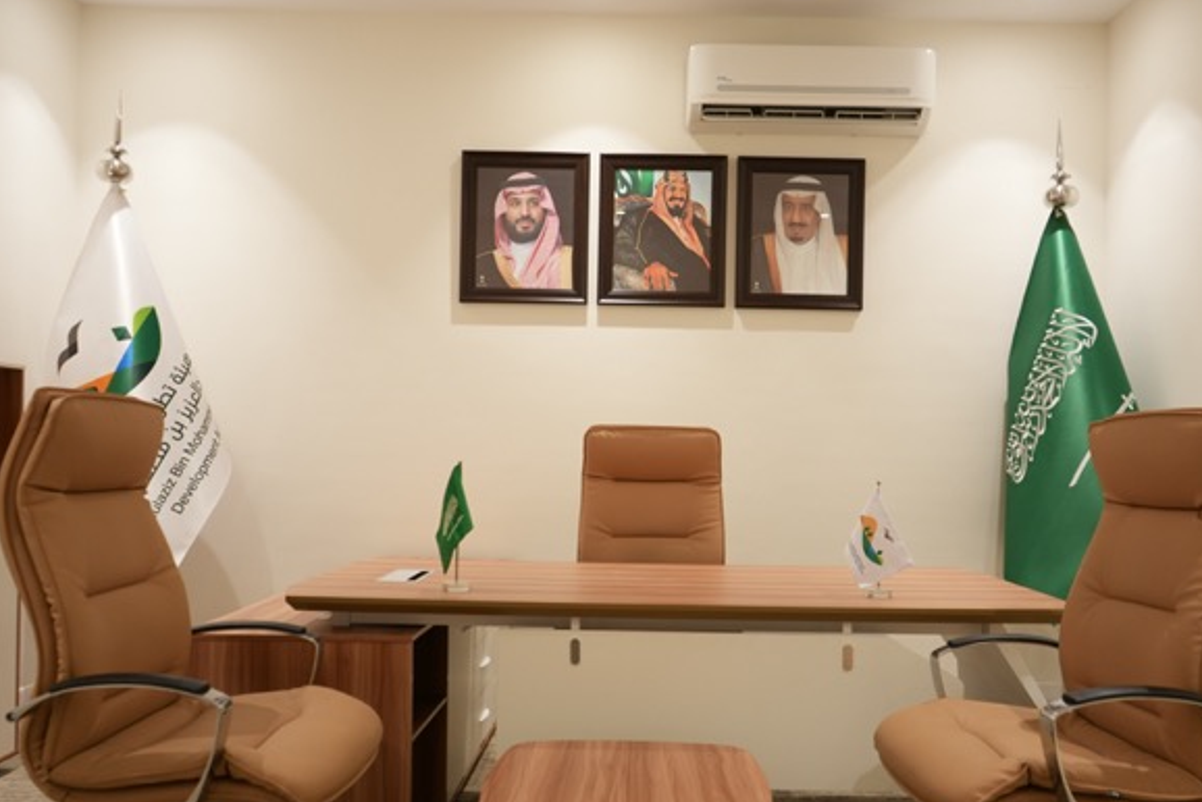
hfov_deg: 60.2
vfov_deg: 42.3
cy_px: 433
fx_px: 1036
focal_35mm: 31
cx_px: 649
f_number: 3.5
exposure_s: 1/30
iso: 800
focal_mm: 28
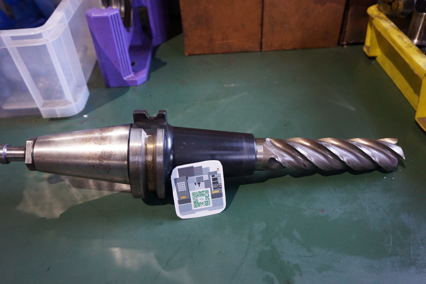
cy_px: 146
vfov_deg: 44.2
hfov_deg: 62.7
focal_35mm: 30
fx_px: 349
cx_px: 206
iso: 1600
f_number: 4
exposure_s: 1/60
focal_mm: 19
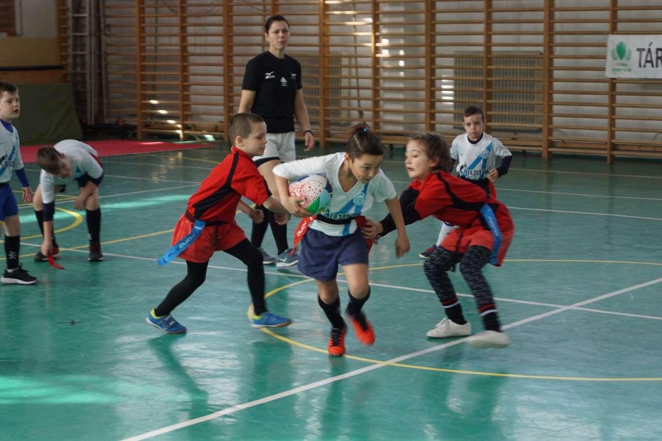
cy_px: 220
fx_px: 1517
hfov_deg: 24.6
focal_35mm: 82
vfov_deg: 16.5
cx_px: 331
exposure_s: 1/100
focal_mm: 55
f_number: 5.6
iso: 250
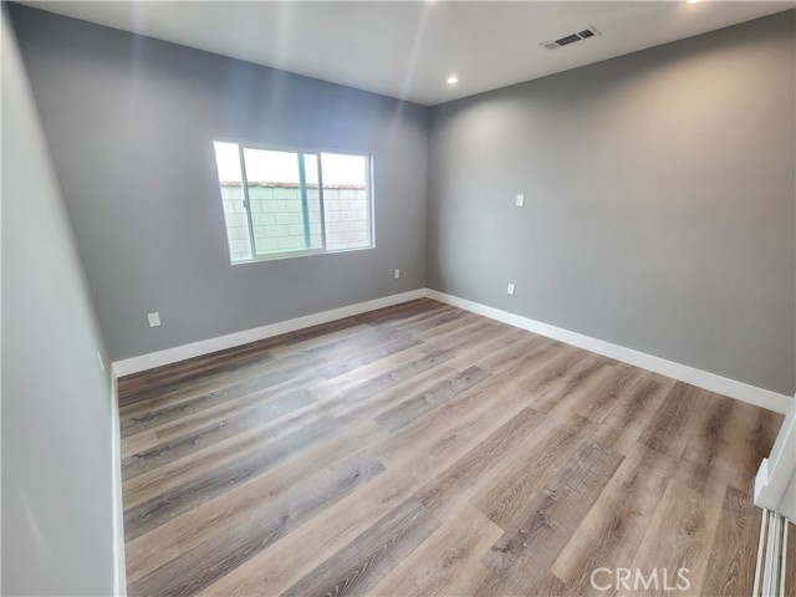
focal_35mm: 13
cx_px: 398
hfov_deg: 106.2
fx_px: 299
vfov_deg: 89.9
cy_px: 298
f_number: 2.2
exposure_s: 1/60
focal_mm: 2.2
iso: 250
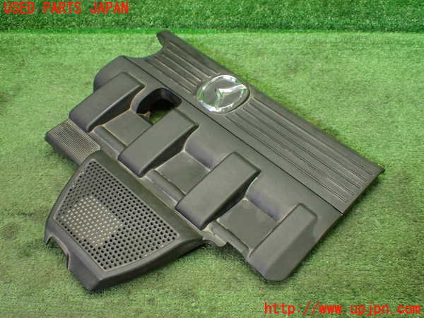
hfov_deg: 49.0
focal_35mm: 38
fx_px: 465
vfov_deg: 37.7
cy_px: 159
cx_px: 212
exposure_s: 1/80
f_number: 2.7
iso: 800
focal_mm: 6.83
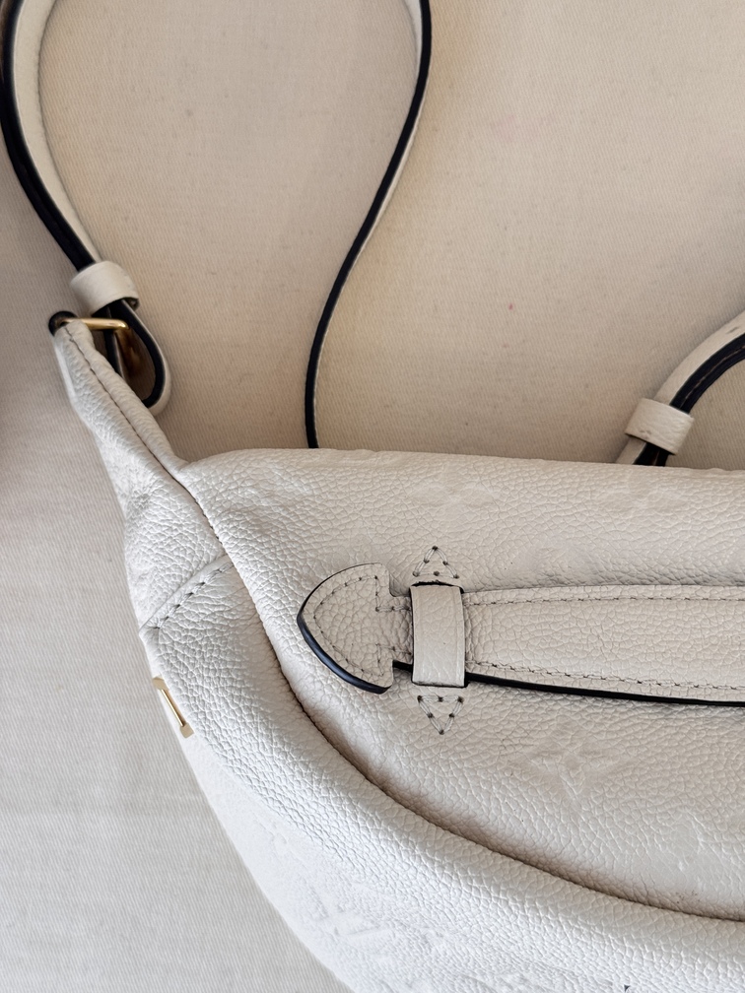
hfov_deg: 30.3
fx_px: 1377
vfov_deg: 39.7
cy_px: 496
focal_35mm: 48
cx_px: 372
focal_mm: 6.76
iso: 100
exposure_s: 1/106
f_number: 1.78
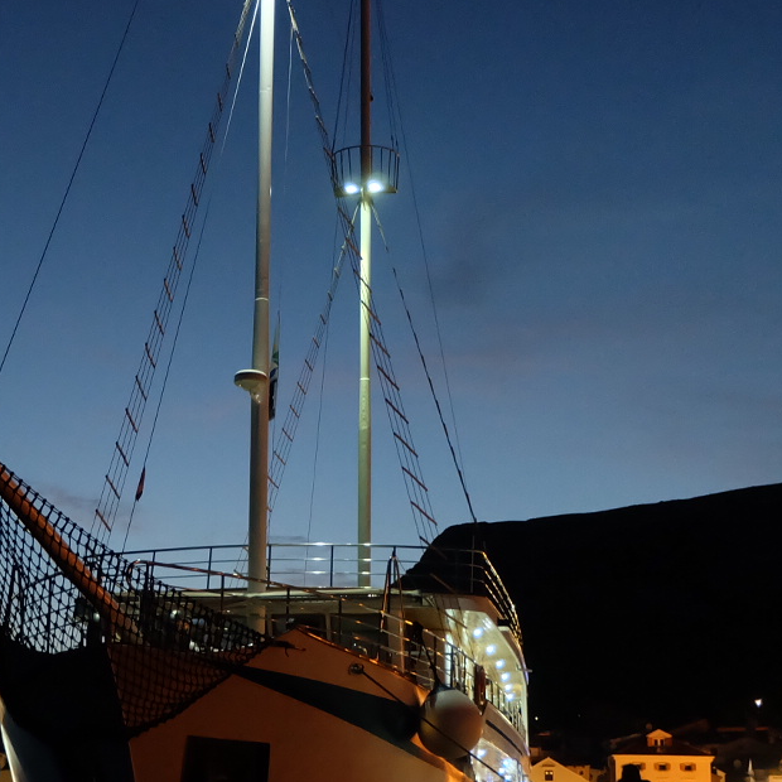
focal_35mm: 73
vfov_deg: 23.6
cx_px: 173
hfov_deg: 23.4
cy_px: 476
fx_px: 1866
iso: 3200
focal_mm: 20.1
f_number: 3.8
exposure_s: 1/6.5
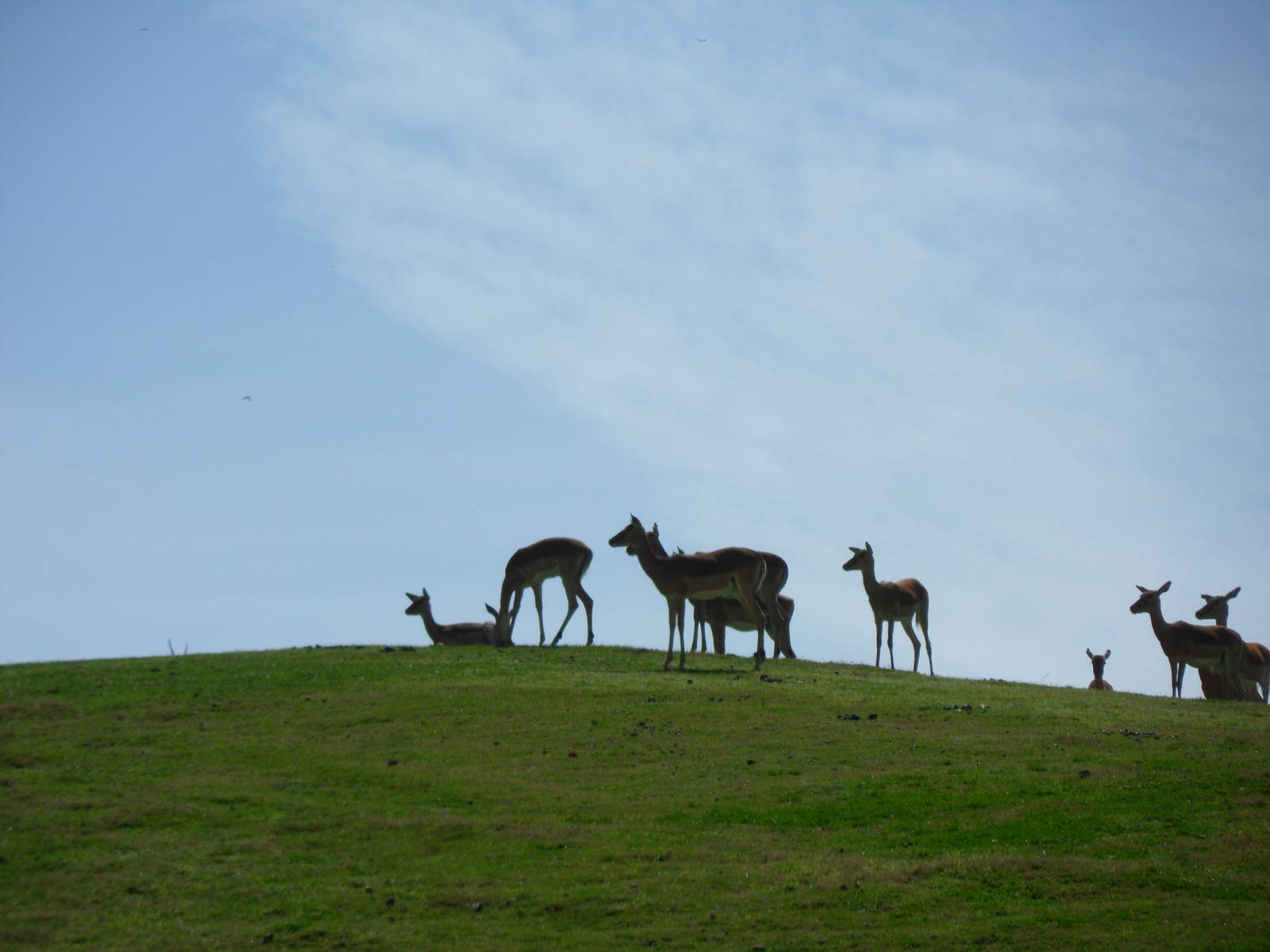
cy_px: 476
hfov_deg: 7.3
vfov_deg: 5.5
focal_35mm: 270
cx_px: 635
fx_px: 9906
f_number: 5.9
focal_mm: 46.8
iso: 80
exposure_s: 1/1000
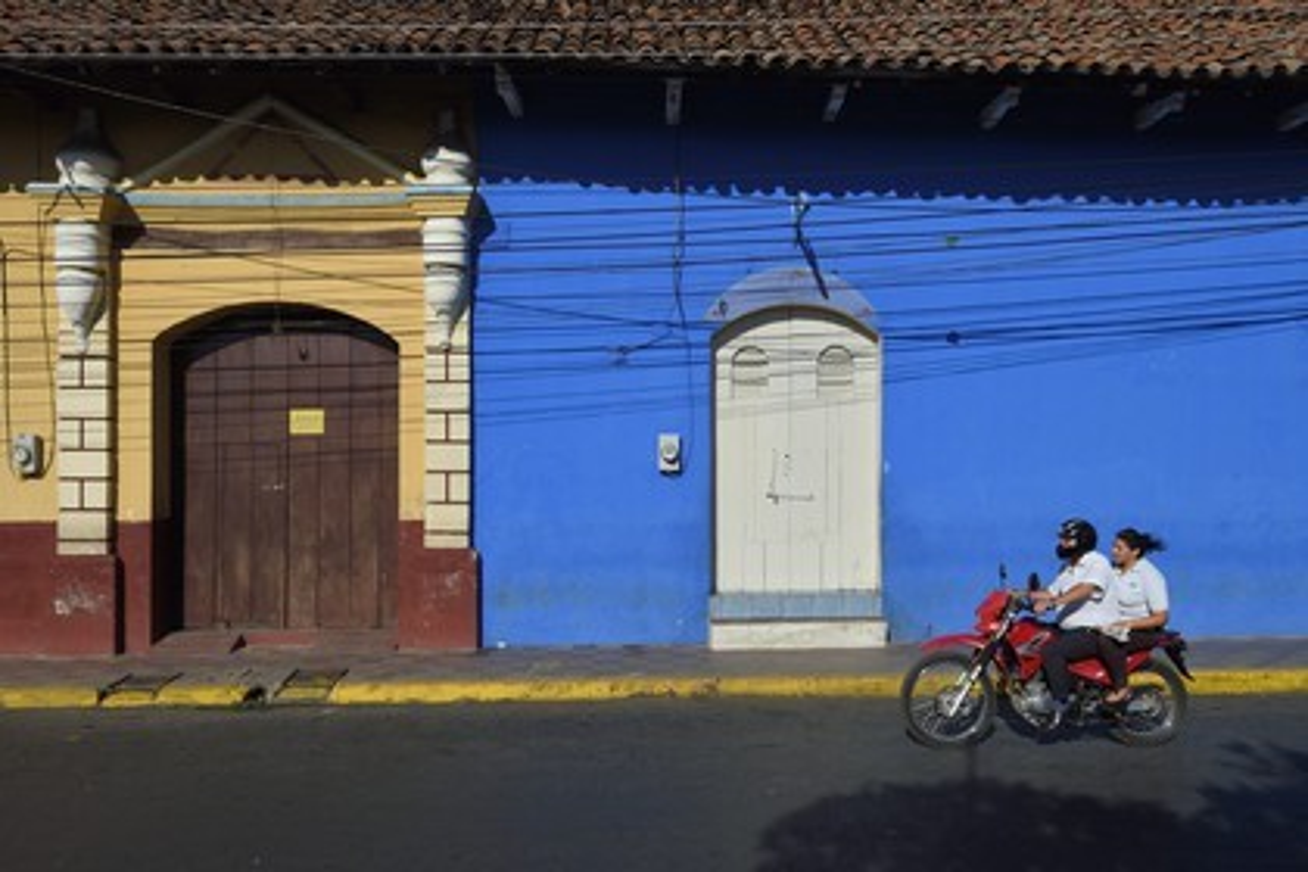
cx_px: 654
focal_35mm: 29
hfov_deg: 63.7
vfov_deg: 45.0
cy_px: 436
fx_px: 1054
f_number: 14
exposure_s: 1/400
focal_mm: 29
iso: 200
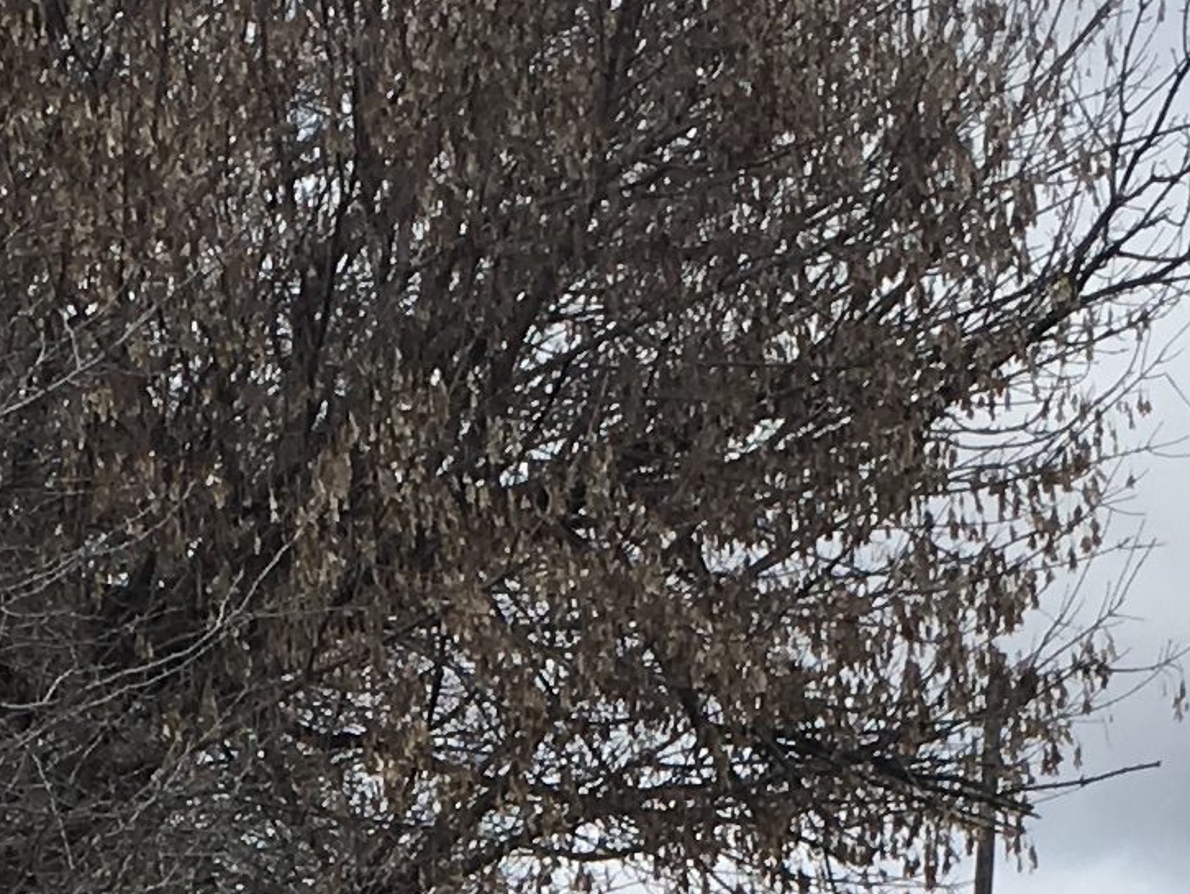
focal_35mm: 161
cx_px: 134
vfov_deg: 8.6
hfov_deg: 12.2
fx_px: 5537
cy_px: 1896
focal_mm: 4.15
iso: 25
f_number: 2.2
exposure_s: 1/810
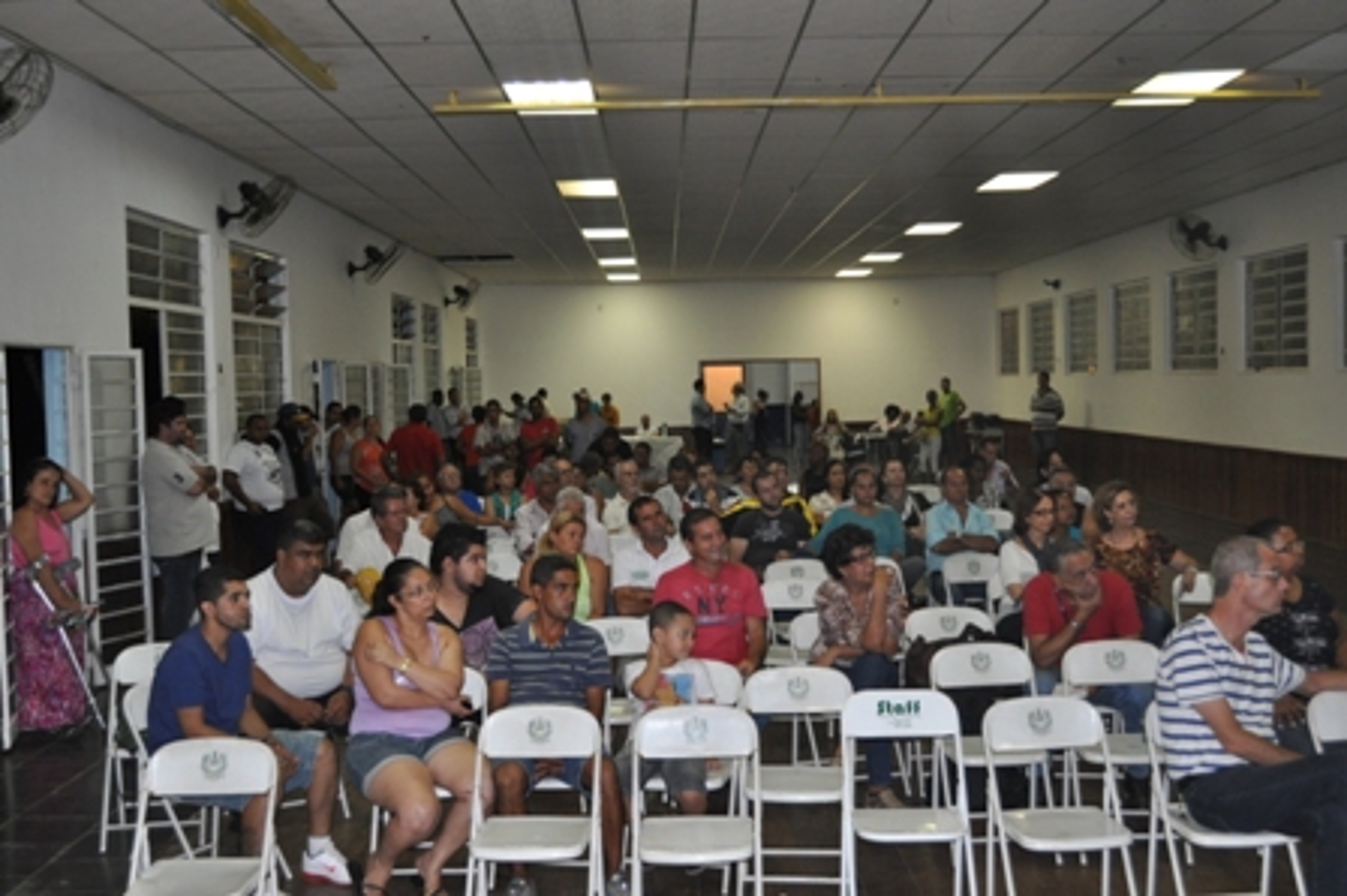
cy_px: 448
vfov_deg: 31.8
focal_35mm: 42
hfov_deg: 46.4
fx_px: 1570
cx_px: 674
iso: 800
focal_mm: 28
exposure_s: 1/60
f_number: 4.5
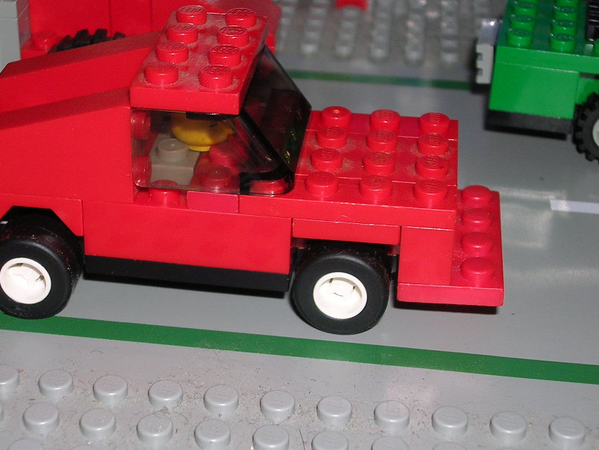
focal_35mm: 80
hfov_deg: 24.4
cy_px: 220
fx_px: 1385
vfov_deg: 18.4
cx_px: 239
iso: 50
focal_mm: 9.6
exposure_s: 1/60.1
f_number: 3.5
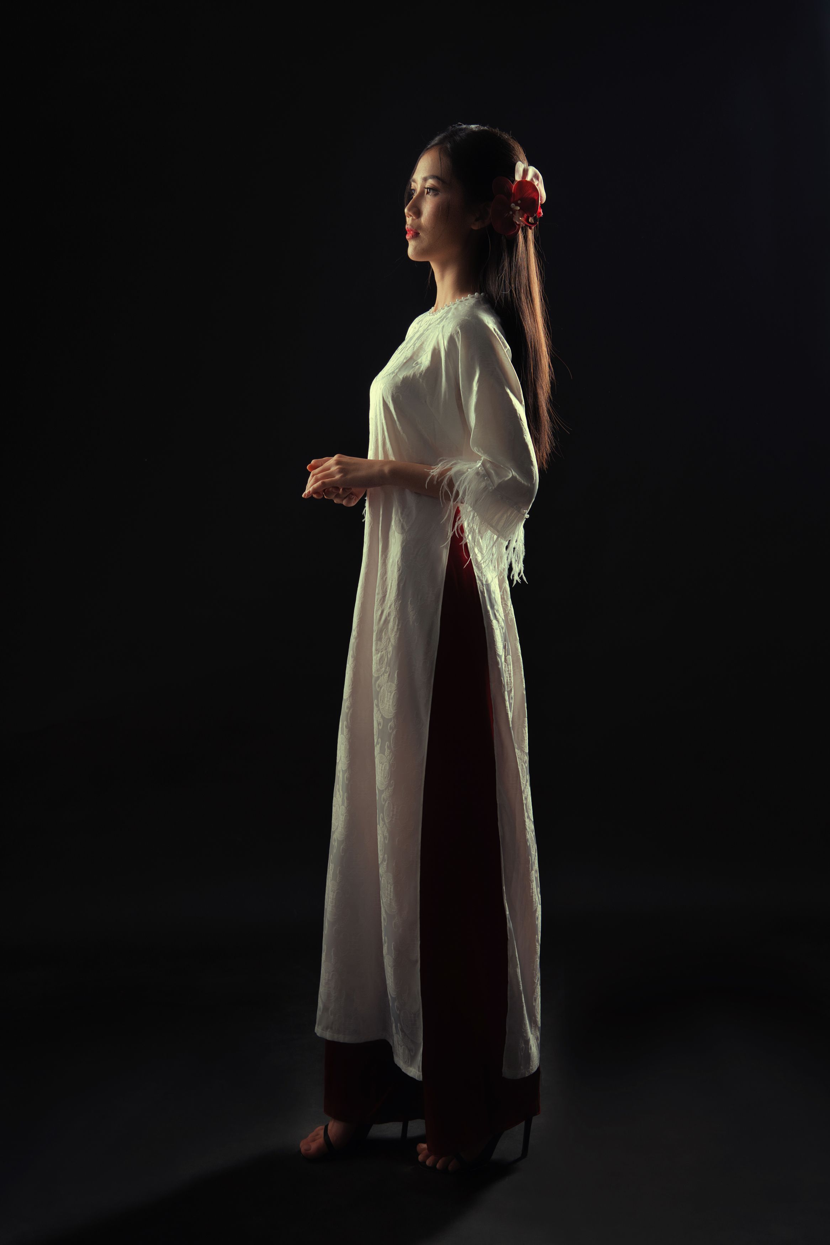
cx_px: 415
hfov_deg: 25.5
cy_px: 622
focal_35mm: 53
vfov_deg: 37.5
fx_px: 1833
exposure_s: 1/160
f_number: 5
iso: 100
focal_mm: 53
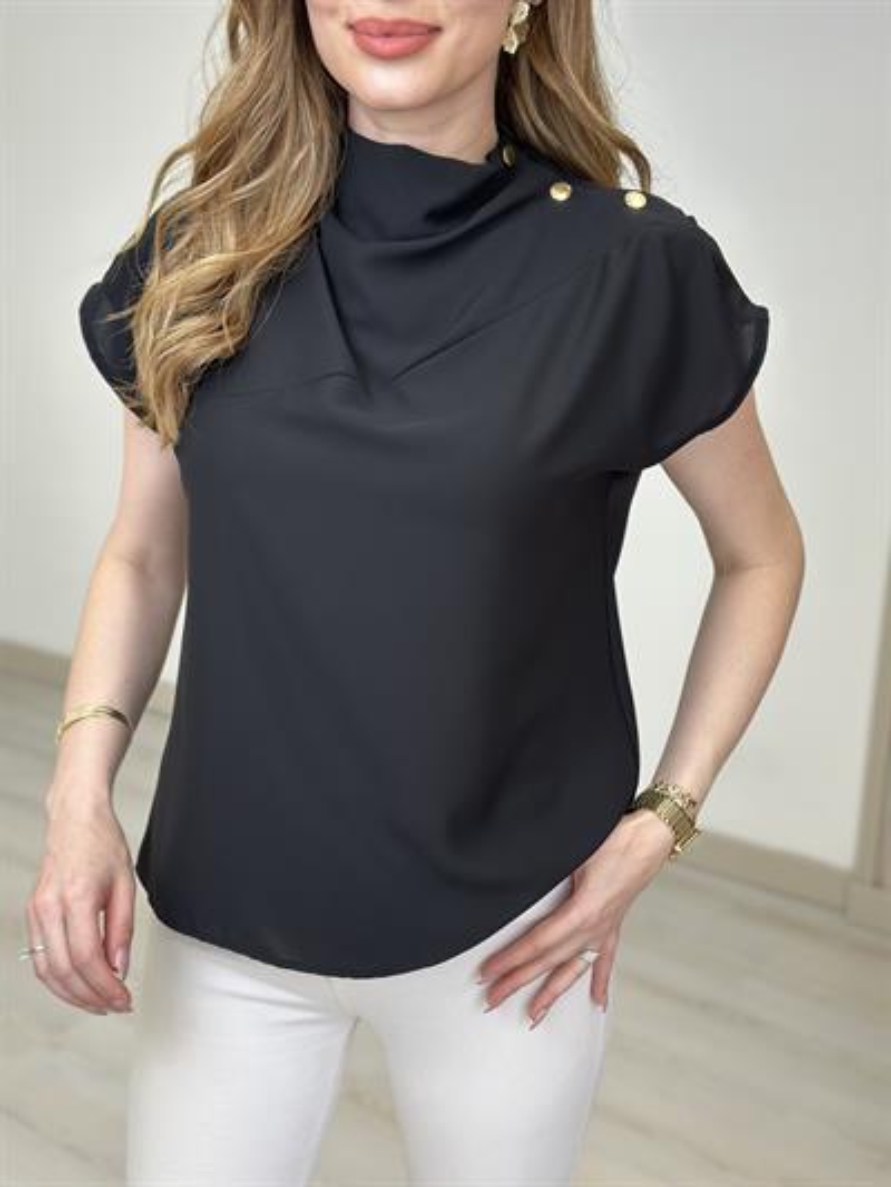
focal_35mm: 48
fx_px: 1647
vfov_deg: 39.6
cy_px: 594
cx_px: 446
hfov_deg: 30.3
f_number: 1.78
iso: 80
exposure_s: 1/222
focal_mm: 6.86
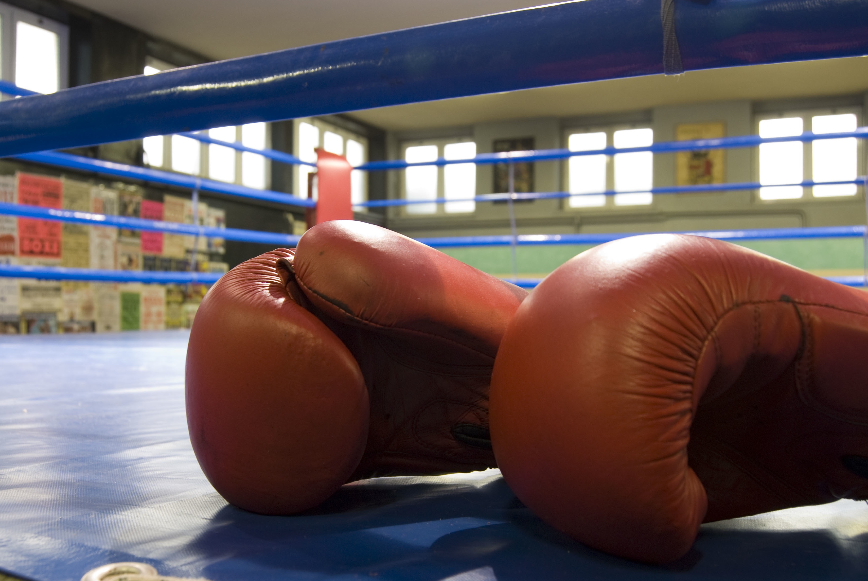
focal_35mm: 39
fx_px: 941
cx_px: 413
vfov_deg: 34.2
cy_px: 331
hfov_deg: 49.5
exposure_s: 1/1.25
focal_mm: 22
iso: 200
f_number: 5.6
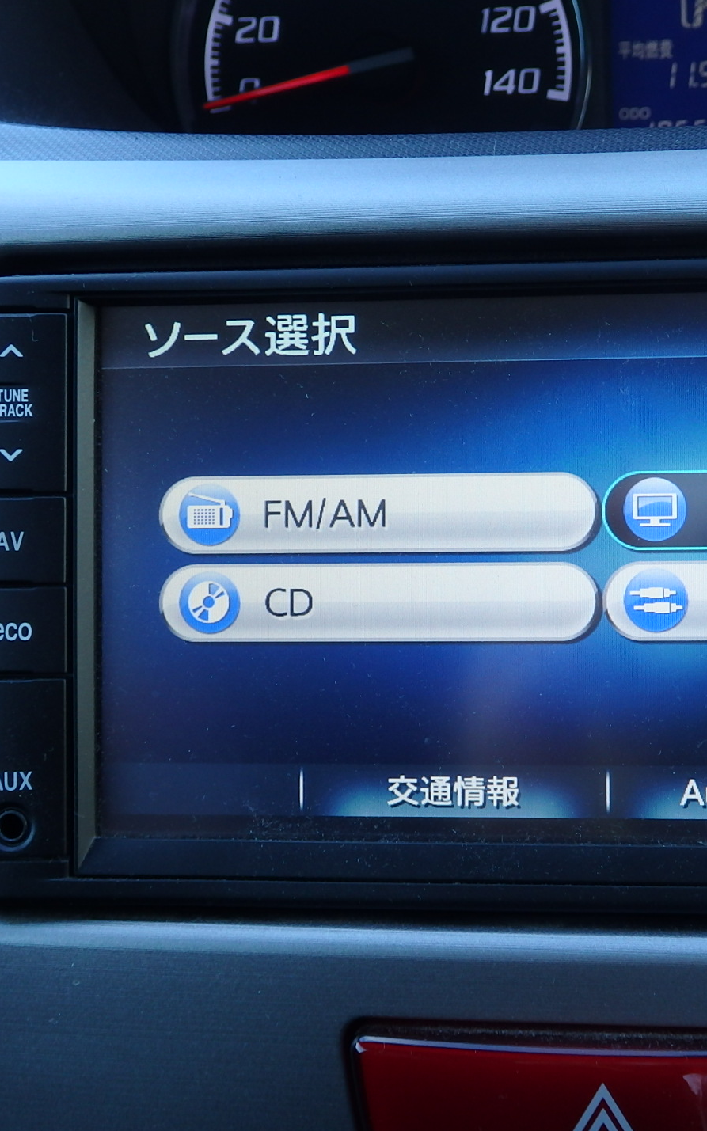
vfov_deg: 42.6
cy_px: 565
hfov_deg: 26.5
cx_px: 633
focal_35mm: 47
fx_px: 1449
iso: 125
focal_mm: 6
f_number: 3.4
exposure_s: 1/80
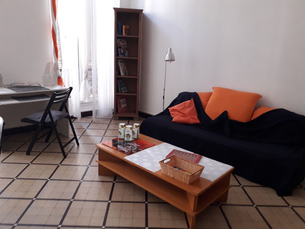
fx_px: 238
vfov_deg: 51.4
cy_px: 114
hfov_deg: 65.3
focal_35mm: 27
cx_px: 152
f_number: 1.9
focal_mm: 3.6
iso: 200
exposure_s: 1/25
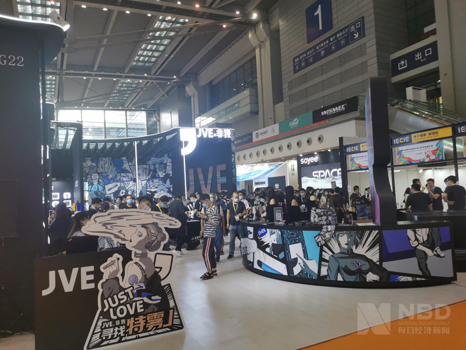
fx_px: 363
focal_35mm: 27
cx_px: 233
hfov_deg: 65.3
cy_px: 175
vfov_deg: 51.4
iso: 100
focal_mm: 5.58
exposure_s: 1/100
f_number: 1.8
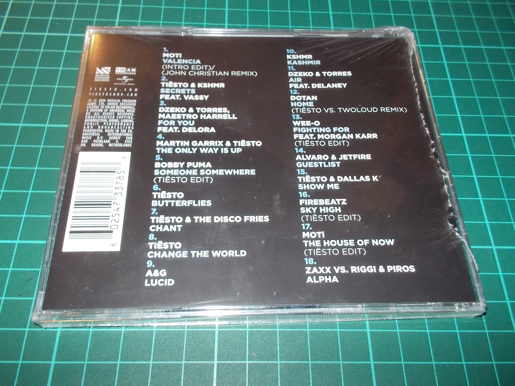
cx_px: 258
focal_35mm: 29
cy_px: 193
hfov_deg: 61.7
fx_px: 431
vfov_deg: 48.2
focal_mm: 4.1
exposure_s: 1/30
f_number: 3.3
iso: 200
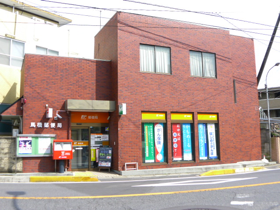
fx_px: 404
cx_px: 140
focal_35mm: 50
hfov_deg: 38.2
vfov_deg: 29.1
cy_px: 105
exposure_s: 1/400
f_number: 3.2
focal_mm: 10.7
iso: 100
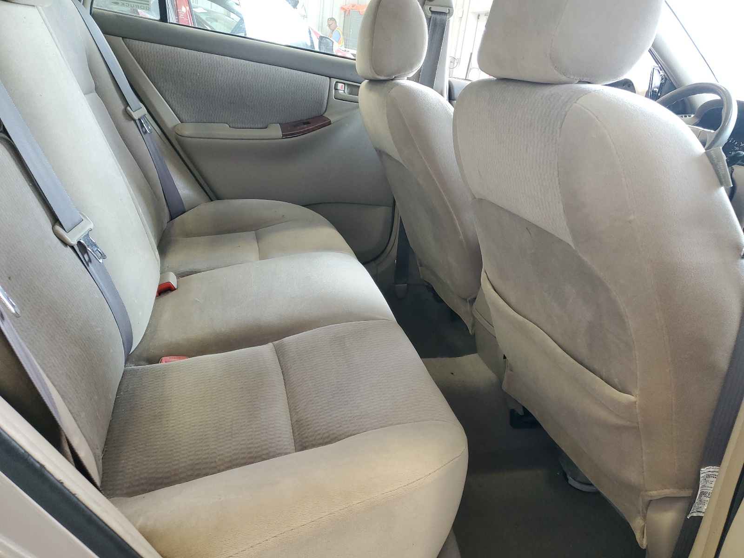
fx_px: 559
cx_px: 372
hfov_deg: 67.3
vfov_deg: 53.1
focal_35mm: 26
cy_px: 279
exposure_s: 1/60.2
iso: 124
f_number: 1.5
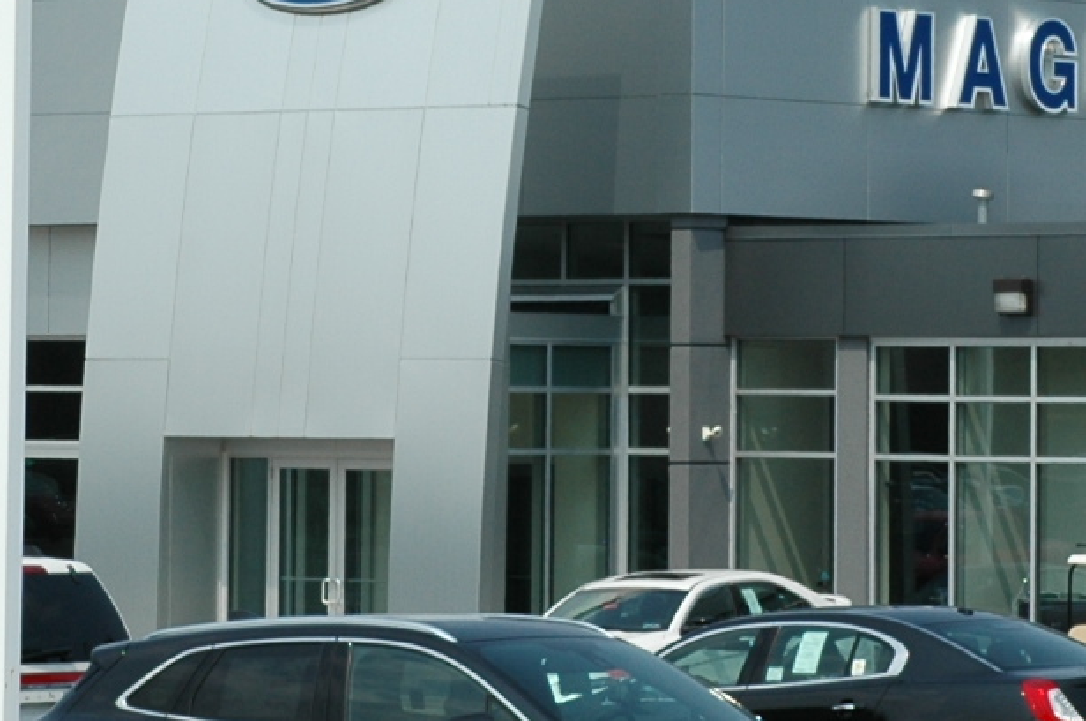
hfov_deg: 8.2
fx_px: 7562
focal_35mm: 251
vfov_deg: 5.4
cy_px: -123
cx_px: 665
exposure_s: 1/400
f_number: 10
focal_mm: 46
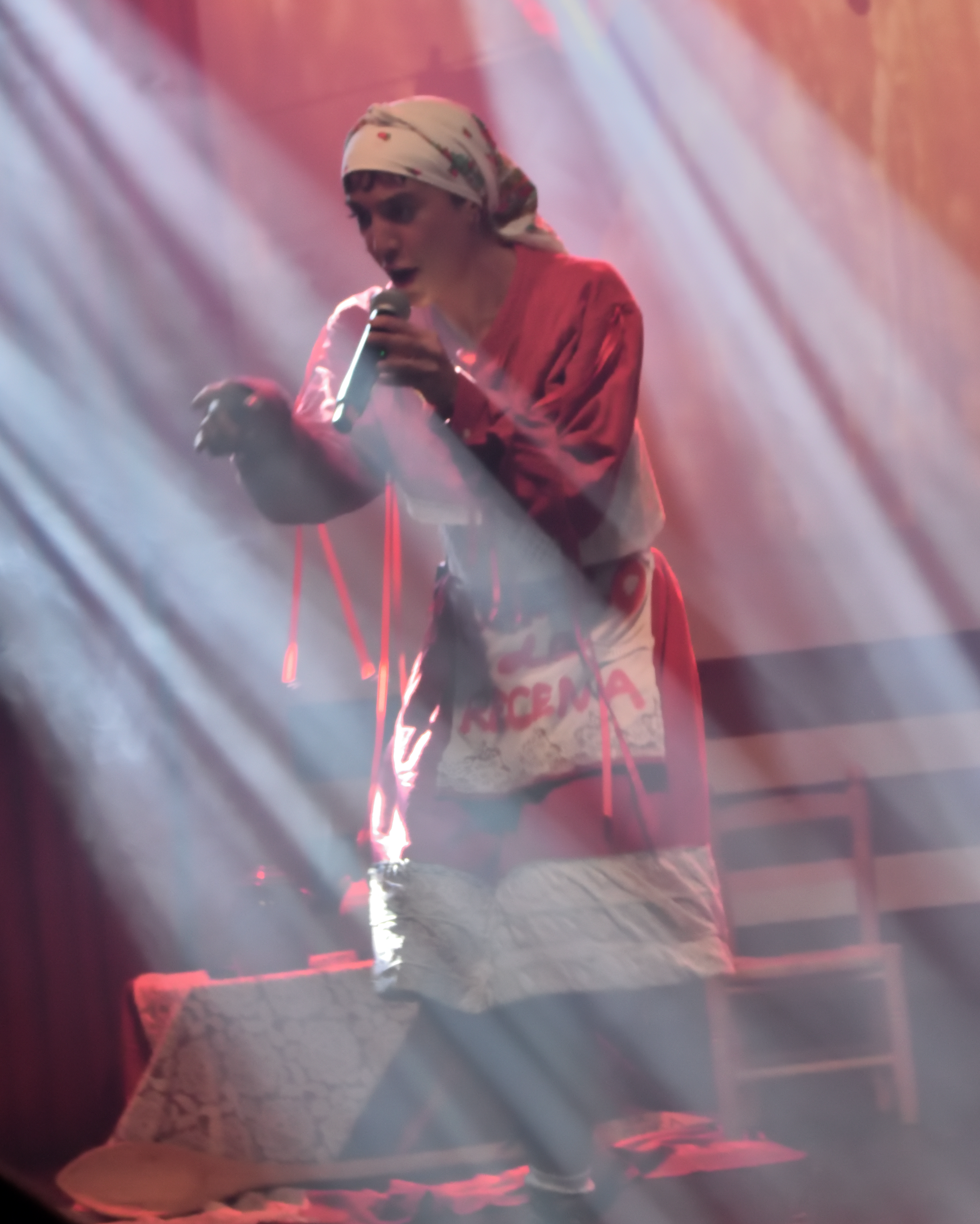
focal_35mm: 119
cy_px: 587
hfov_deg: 13.0
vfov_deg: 16.2
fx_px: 4314
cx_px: 491
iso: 3200
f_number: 10
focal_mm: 70
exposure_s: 1/40
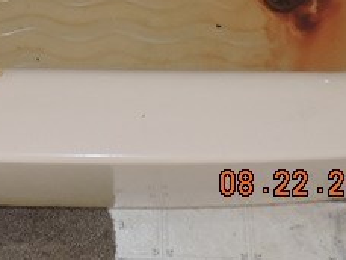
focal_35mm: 67
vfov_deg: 19.8
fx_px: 670
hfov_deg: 28.4
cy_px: -97
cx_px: 74
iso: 200
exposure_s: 1/30
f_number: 3
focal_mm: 4.3
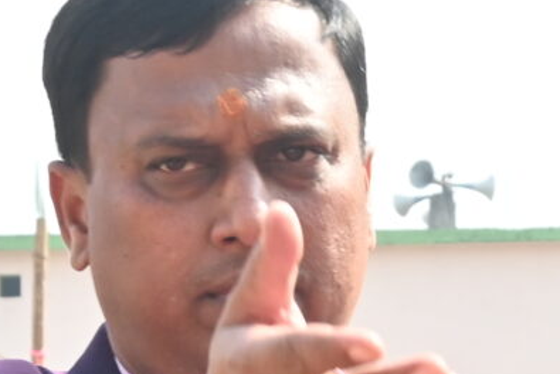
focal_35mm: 287
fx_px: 4462
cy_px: 822
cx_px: 730
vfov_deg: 4.7
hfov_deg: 7.1
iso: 160
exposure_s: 1/160
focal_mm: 29.5
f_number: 7.1
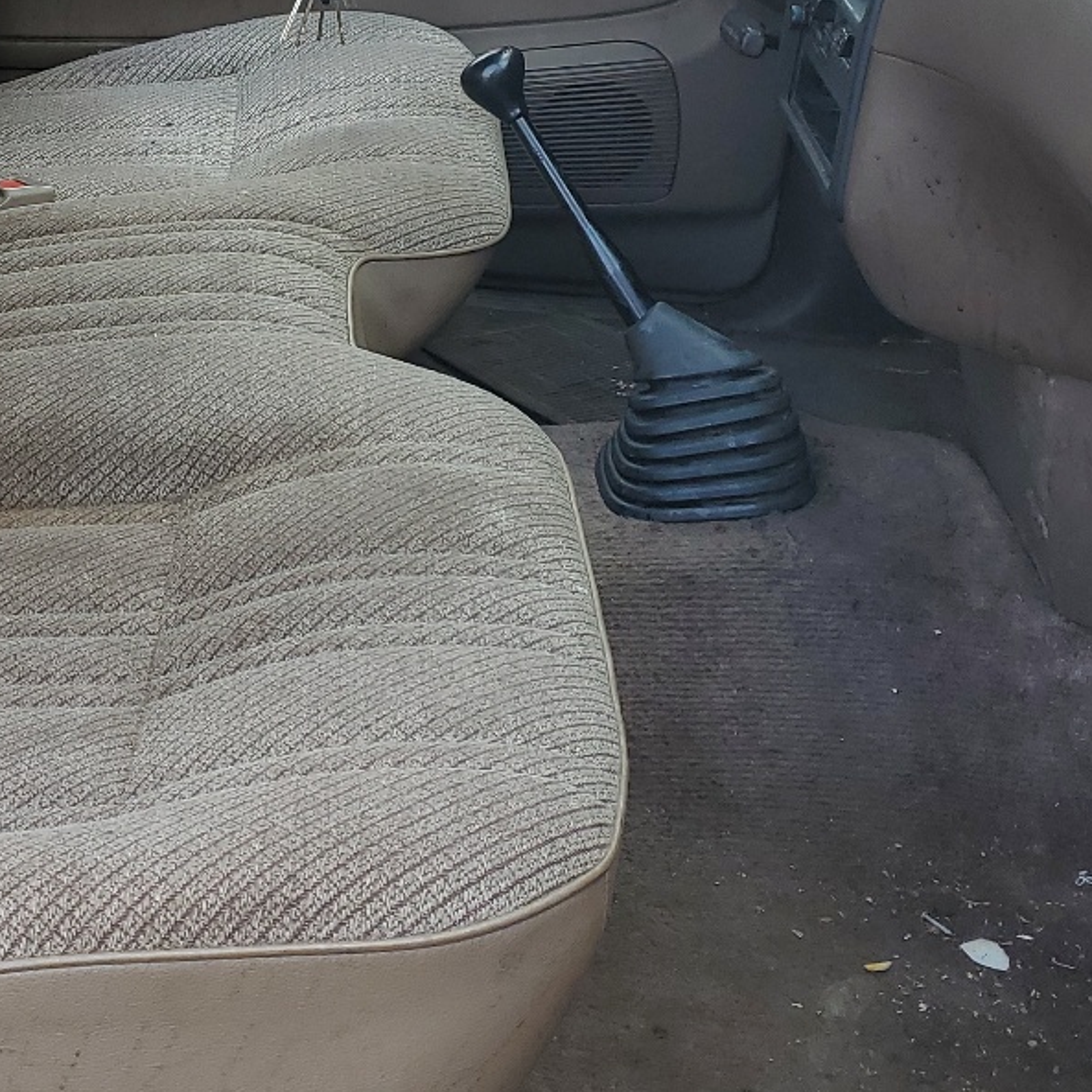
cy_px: 228
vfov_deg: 27.2
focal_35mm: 62
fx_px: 2213
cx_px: 42
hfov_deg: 26.5
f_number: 1.5
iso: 50
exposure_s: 1/435
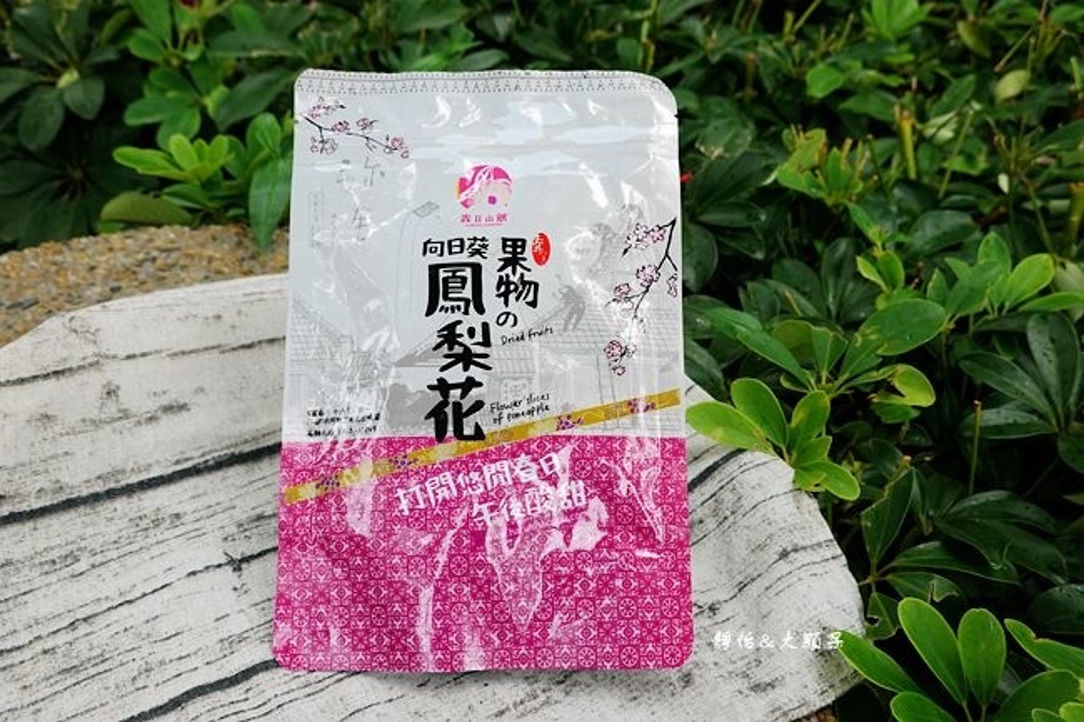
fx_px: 1054
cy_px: 361
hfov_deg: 54.4
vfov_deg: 37.8
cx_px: 542
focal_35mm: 35
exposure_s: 1/100
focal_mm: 13.03
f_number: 3.5
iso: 125
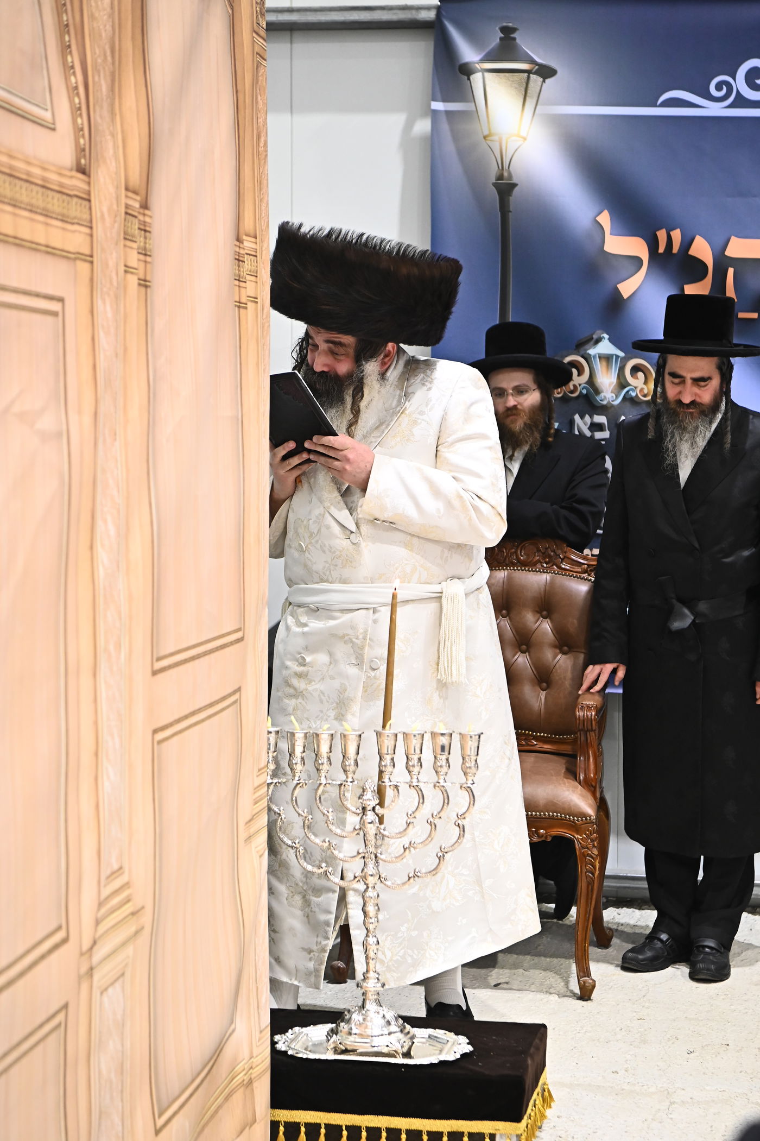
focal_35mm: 70
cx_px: 380
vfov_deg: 28.8
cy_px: 570
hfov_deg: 19.5
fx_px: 2217
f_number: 4.5
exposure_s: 1/160
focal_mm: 70
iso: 2500
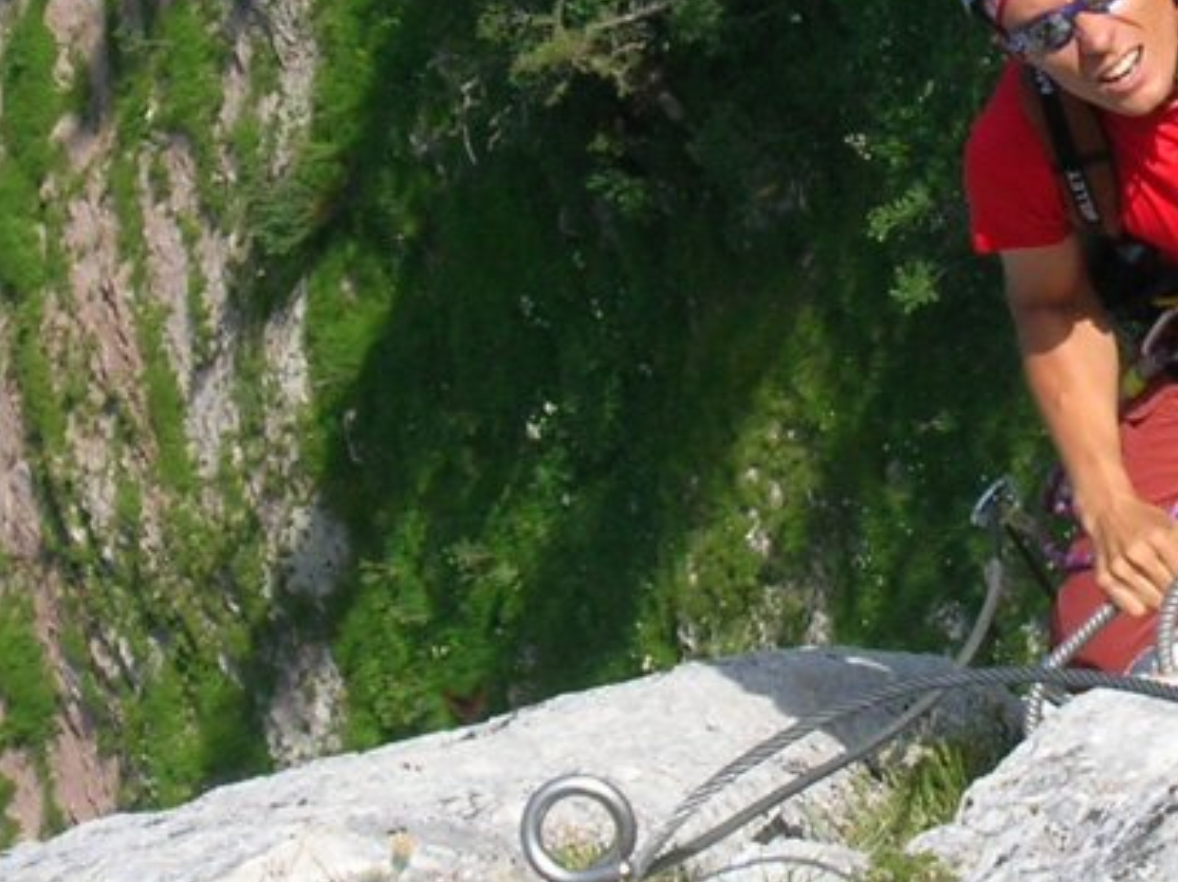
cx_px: 1071
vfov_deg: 8.5
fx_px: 5918
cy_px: 290
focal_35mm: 174
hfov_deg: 11.3
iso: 50
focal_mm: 9
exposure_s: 1/268
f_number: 5.7
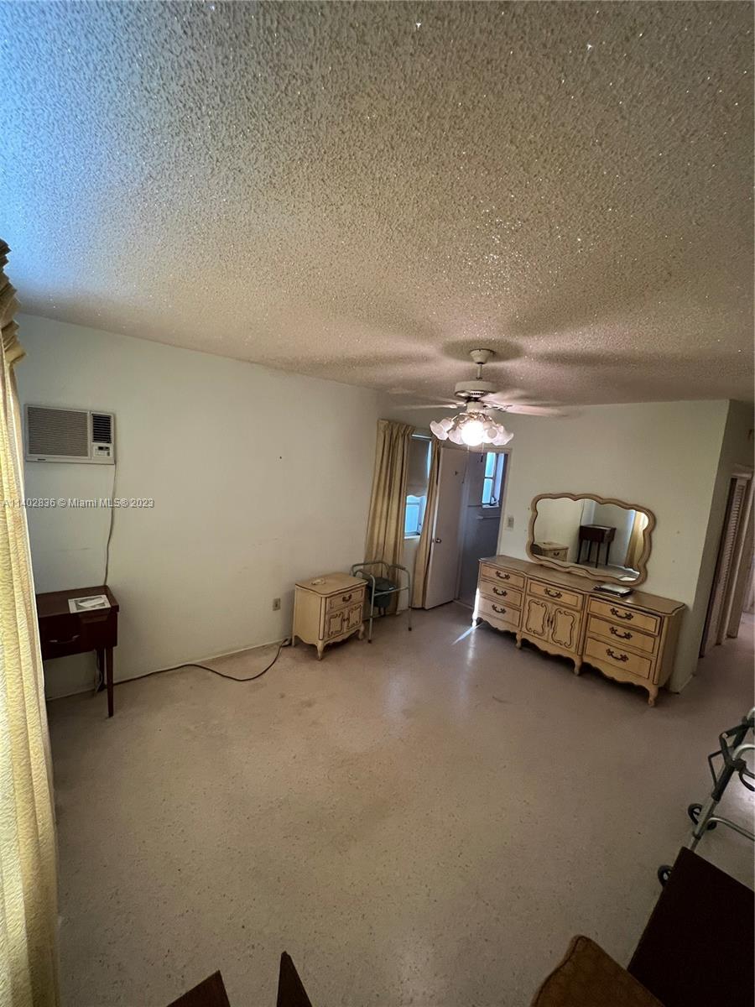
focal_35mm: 13
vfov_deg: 106.2
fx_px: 378
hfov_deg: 89.9
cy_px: 504
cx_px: 378
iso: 320
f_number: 1.8
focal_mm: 1.57
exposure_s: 1/60
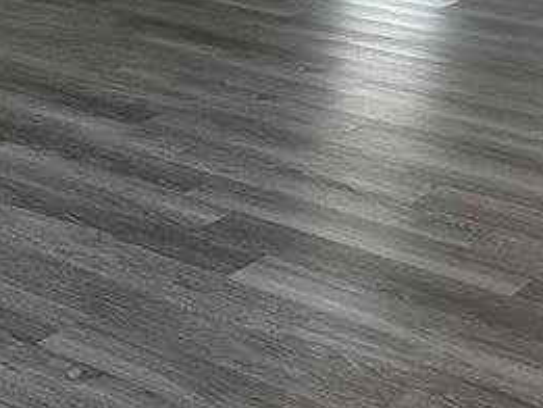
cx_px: 312
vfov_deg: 15.1
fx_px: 1475
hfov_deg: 20.8
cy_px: -106
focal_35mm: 94
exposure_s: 1/74
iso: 250
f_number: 1.78
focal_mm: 6.86
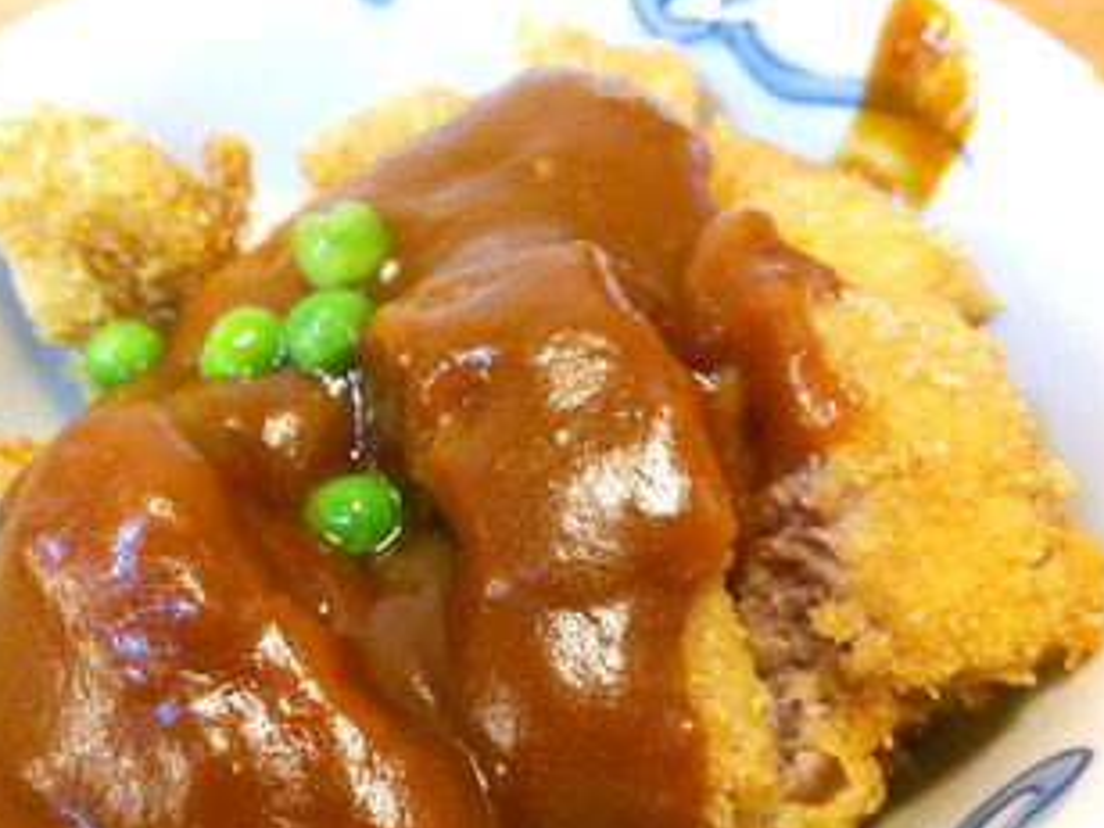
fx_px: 1244
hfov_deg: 47.7
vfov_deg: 36.6
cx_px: 462
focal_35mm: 39
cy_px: 520
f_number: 1.94
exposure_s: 1/21
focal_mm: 4.06
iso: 160
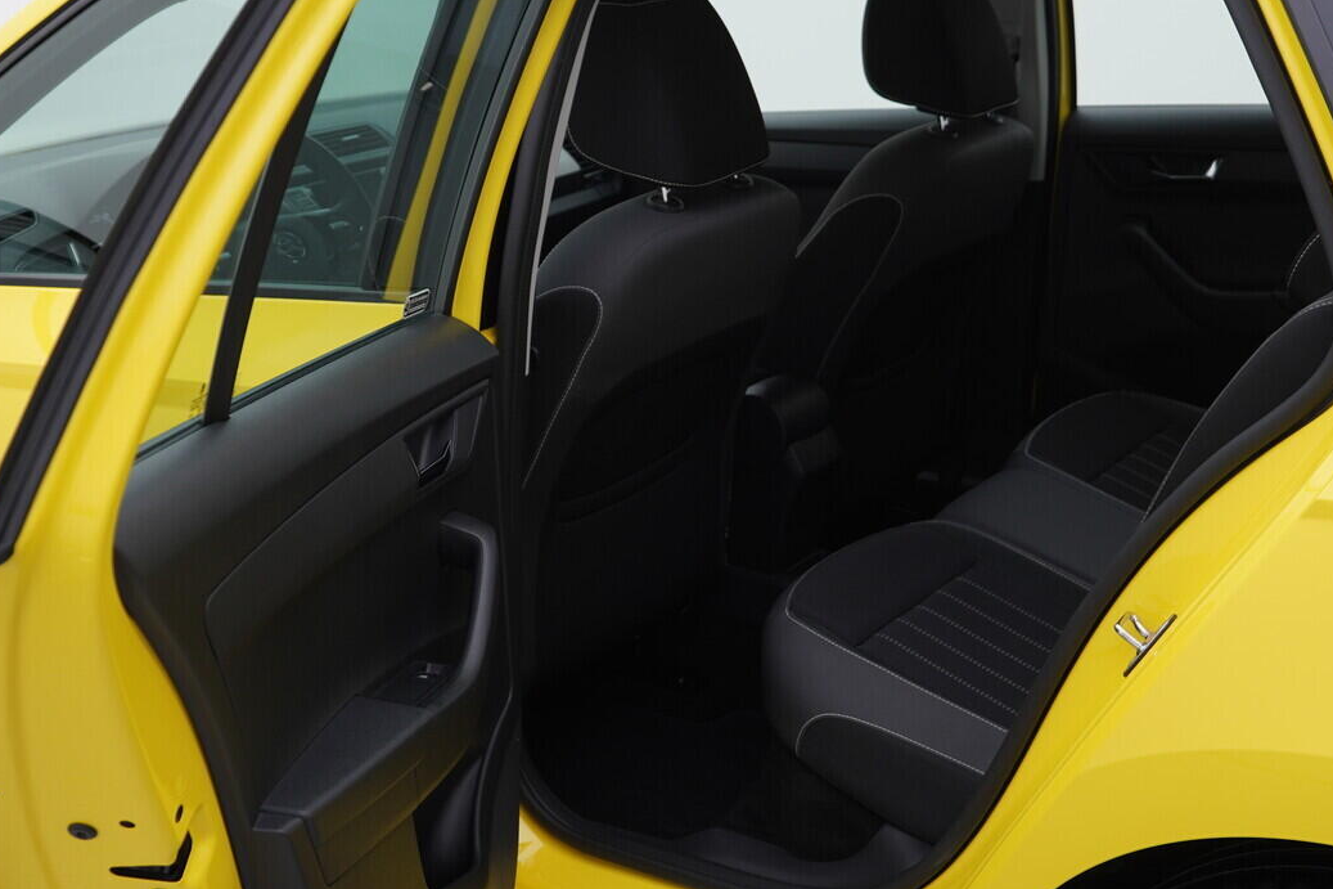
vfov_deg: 27.0
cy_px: 409
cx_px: 704
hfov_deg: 39.6
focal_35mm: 50
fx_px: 1851
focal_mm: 24
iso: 125
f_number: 3.5
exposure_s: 1/60
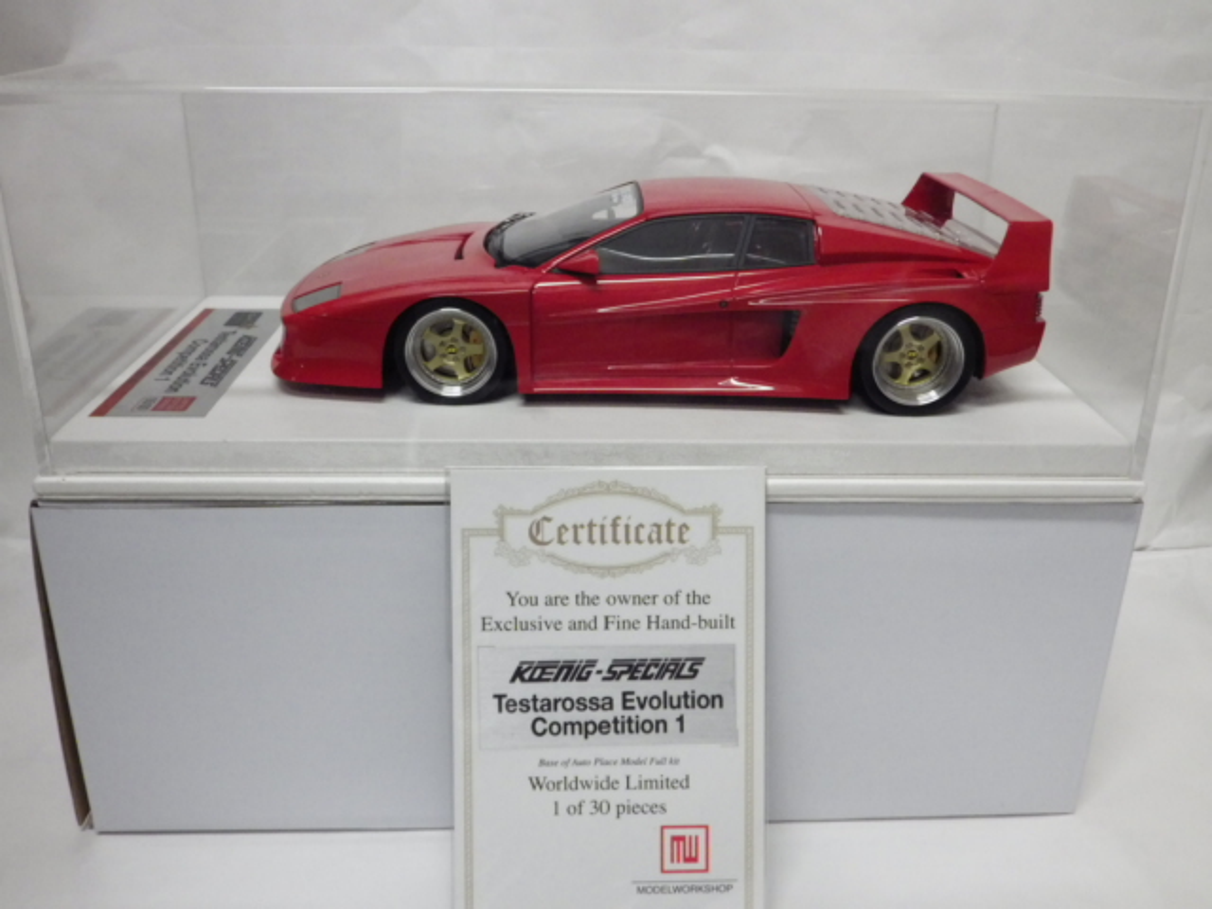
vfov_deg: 41.8
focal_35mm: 34
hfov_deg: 54.0
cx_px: 606
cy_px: 454
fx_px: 1190
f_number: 3.4
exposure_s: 1/50
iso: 640
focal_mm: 6.2
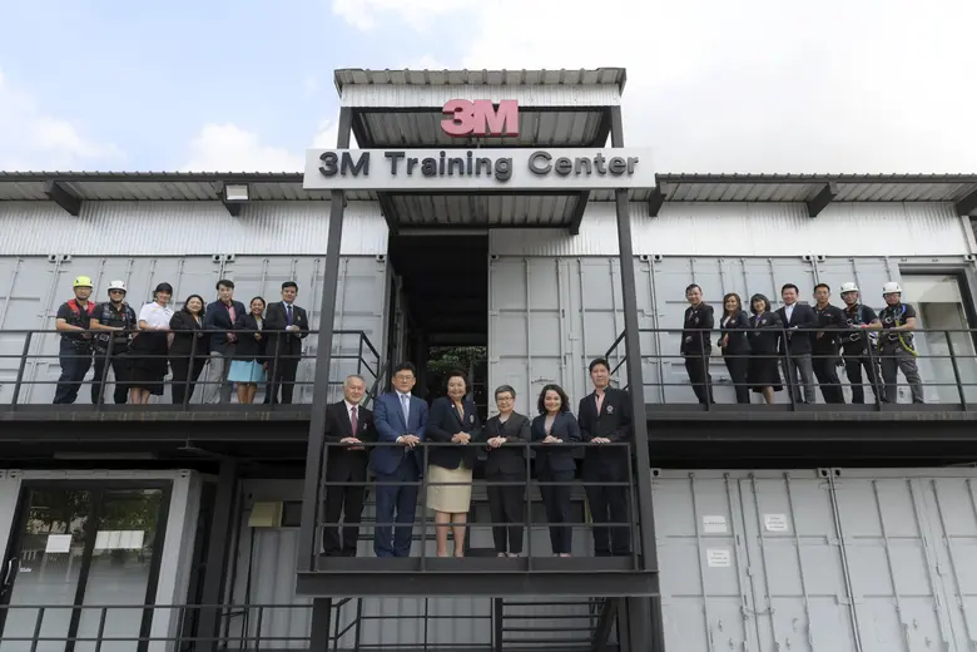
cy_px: 326
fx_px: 597
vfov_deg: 57.2
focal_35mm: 22
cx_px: 488
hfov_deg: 78.6
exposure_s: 1/400
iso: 200
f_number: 6.3
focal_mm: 22
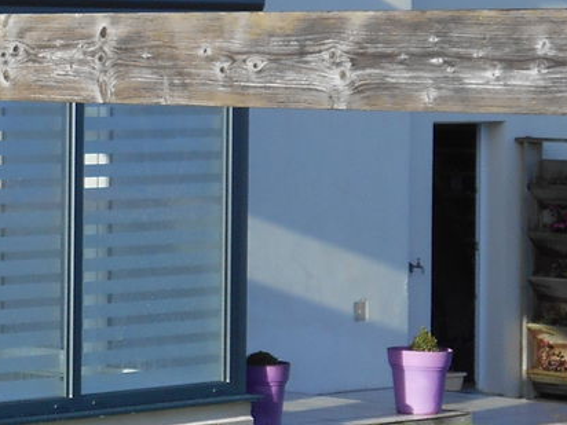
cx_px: -300
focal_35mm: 194
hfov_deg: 9.9
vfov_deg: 7.6
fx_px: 3178
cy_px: 117
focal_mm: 8.8
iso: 80
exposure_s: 1/400
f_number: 4.5
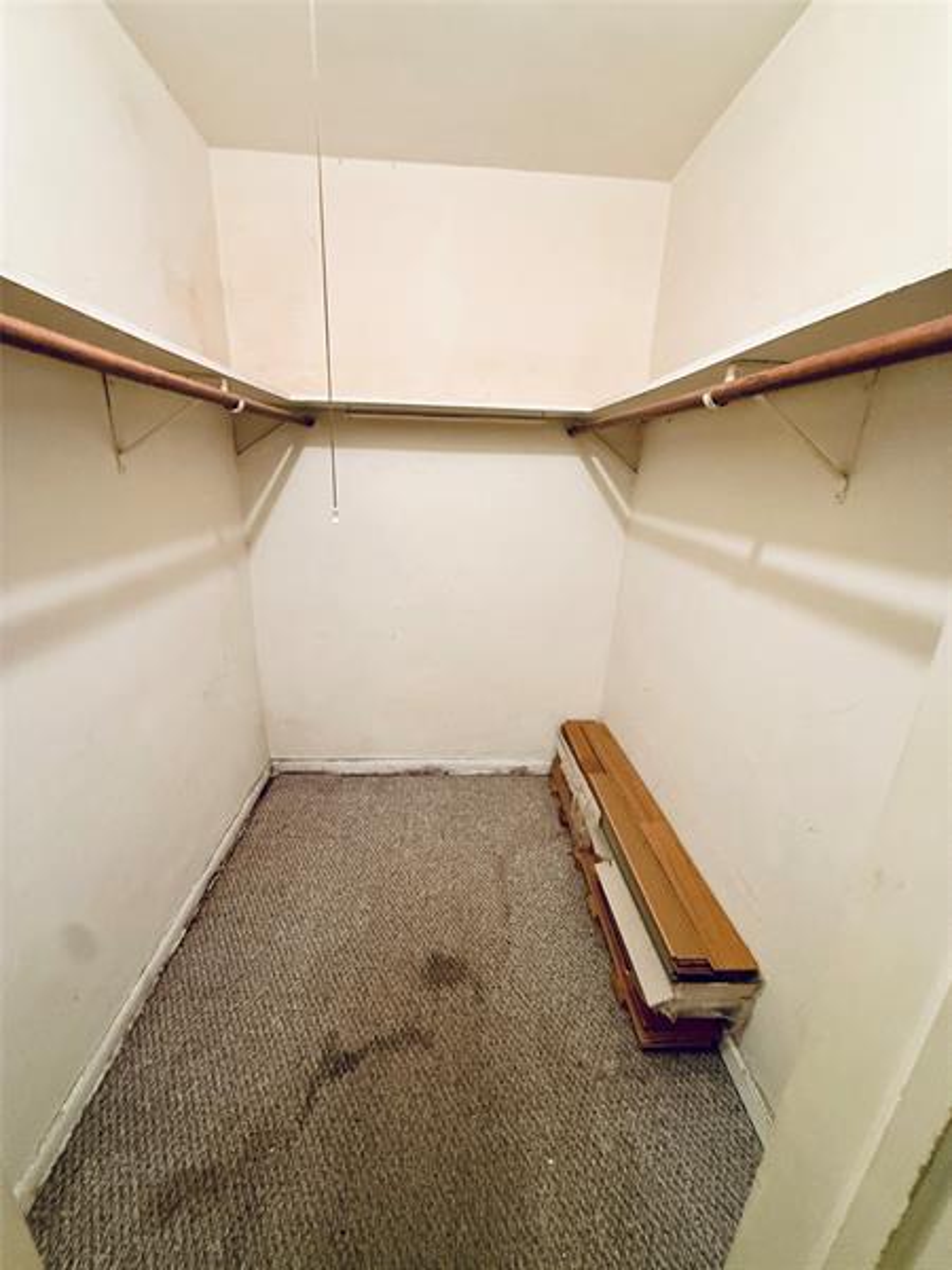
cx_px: 476
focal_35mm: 14
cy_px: 635
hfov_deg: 85.7
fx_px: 513
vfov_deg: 102.1
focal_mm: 2.22
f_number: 2.2
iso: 500
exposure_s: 1/60
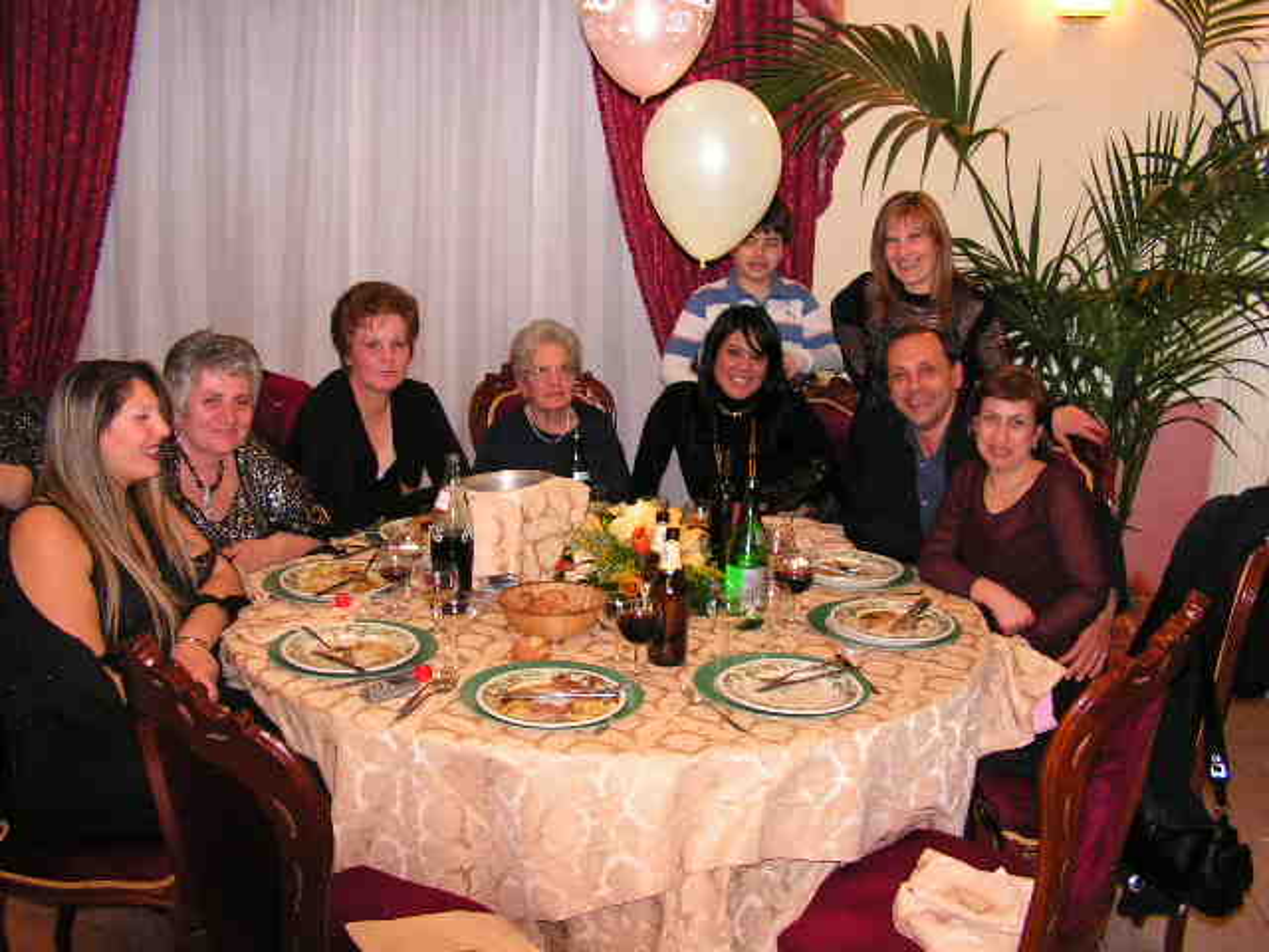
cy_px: 476
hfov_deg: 51.4
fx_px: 1320
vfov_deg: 39.7
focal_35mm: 36
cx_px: 634
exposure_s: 1/40
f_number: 3.2
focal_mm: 6
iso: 200
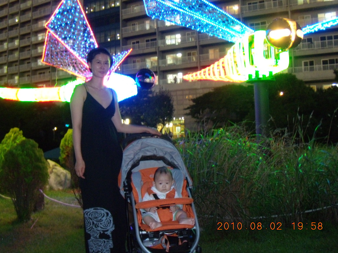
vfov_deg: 39.7
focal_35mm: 36
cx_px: 169
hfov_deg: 51.4
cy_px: 126
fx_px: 352
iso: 400
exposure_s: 1/4
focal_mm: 6.4
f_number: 3.6
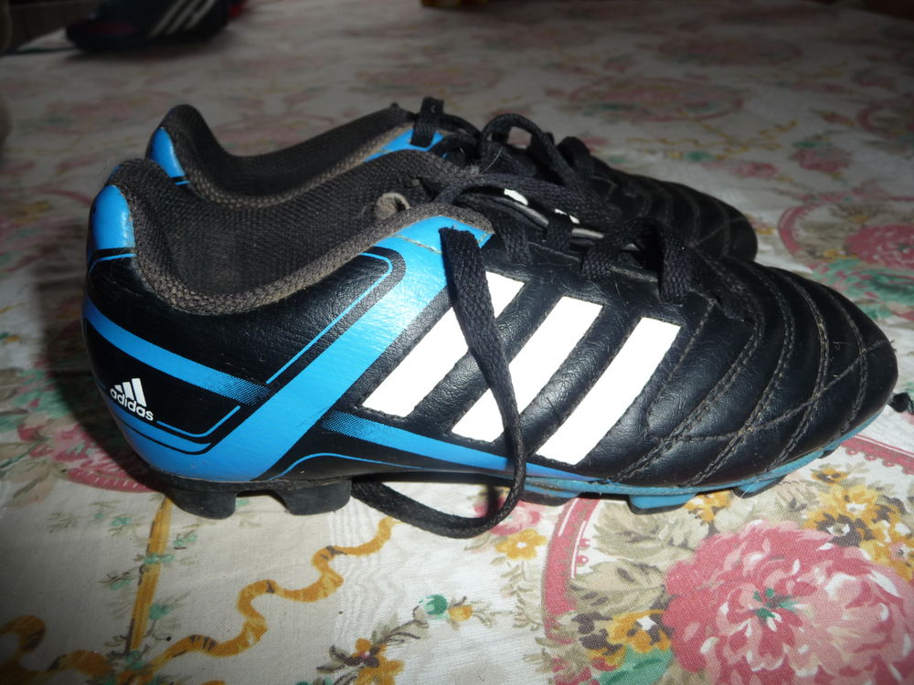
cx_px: 457
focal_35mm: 28
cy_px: 342
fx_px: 739
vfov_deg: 49.7
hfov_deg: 63.4
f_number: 3.3
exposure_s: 1/30
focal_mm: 4.7
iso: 100
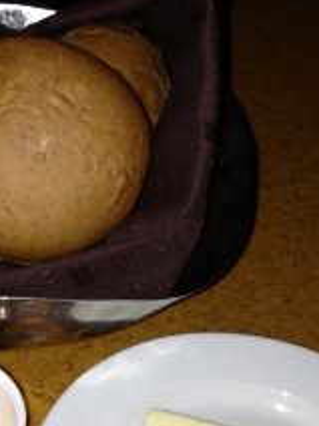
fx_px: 958
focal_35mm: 78
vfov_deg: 24.8
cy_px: 303
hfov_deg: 18.5
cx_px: 21
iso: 50
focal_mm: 4.13
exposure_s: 1/27
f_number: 2.4
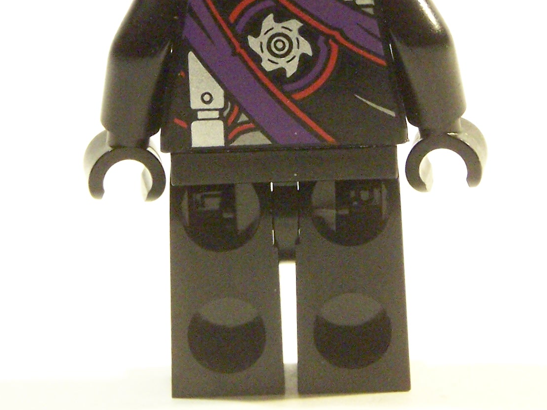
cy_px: 57
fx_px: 2544
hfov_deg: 12.3
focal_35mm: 161
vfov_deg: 9.2
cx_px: 312
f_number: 3.6
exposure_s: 1/30
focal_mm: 11.5
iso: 400
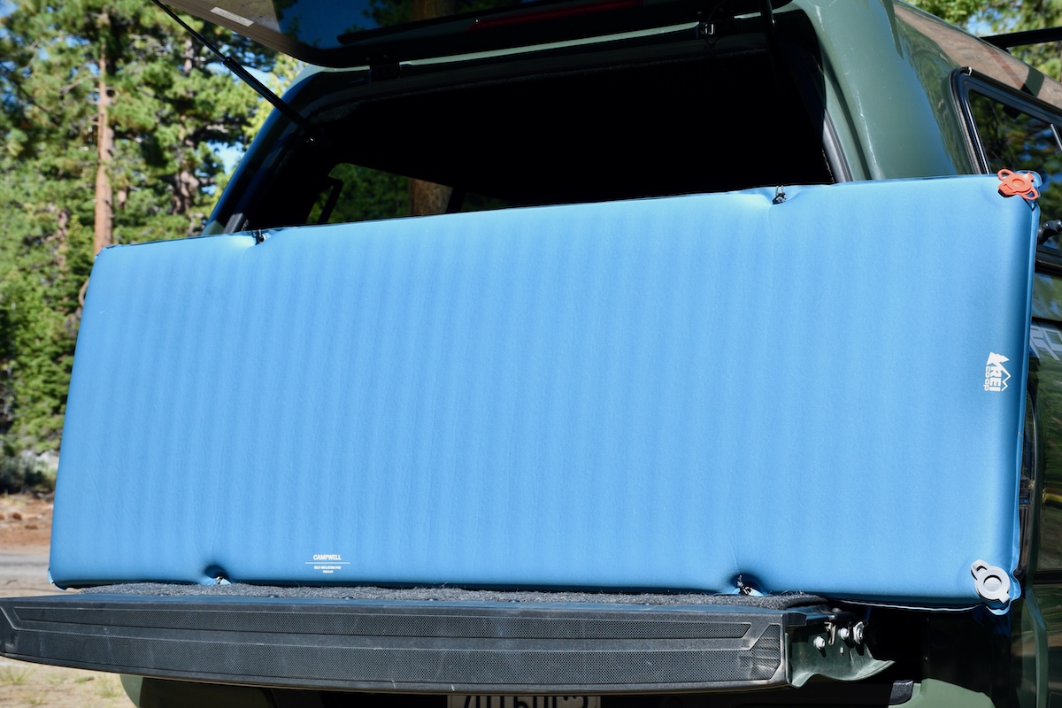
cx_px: 531
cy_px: 354
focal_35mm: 60
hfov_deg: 33.4
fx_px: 1770
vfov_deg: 22.6
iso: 200
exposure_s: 1/400
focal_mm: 40
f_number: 9
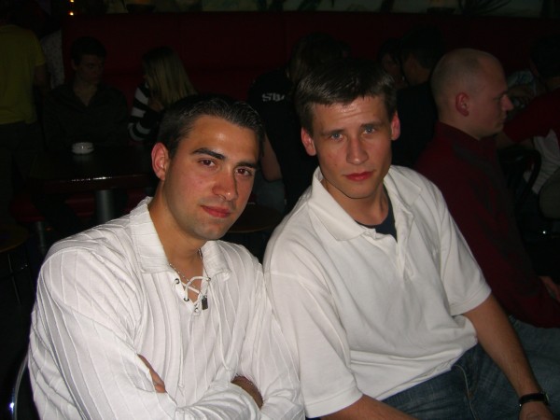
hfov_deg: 49.0
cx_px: 280
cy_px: 210
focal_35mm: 38
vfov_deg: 37.7
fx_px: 615
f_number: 2.8
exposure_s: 1/60
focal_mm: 7.9
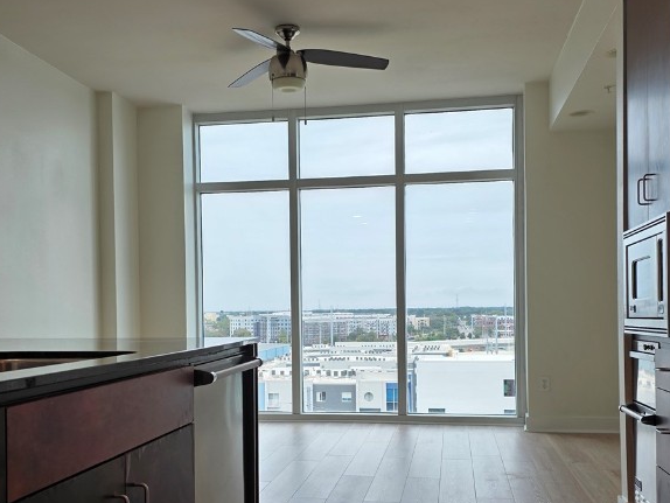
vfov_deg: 34.9
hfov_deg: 45.7
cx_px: 320
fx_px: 794
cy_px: 322
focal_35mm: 41
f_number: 1.7
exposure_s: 1/120
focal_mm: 6.3
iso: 16
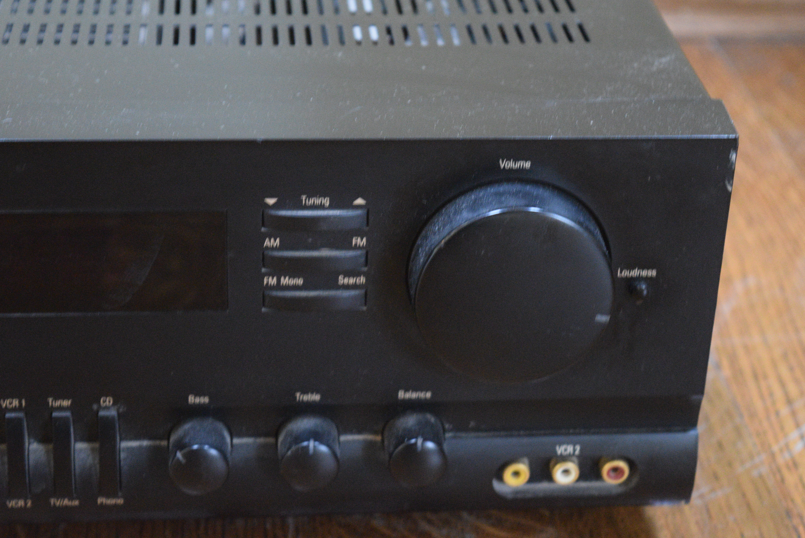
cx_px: 402
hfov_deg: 24.6
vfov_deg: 16.6
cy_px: 269
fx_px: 1846
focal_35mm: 82
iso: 6400
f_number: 5.6
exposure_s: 1/30
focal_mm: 55
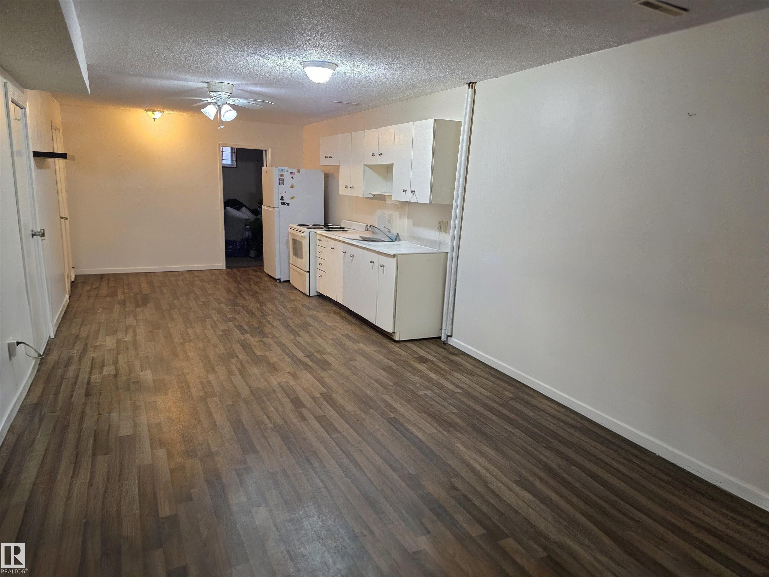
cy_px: 288
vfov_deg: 58.9
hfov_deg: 73.9
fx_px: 511
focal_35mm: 23
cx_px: 384
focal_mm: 6.3
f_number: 1.7
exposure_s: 1/120
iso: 500
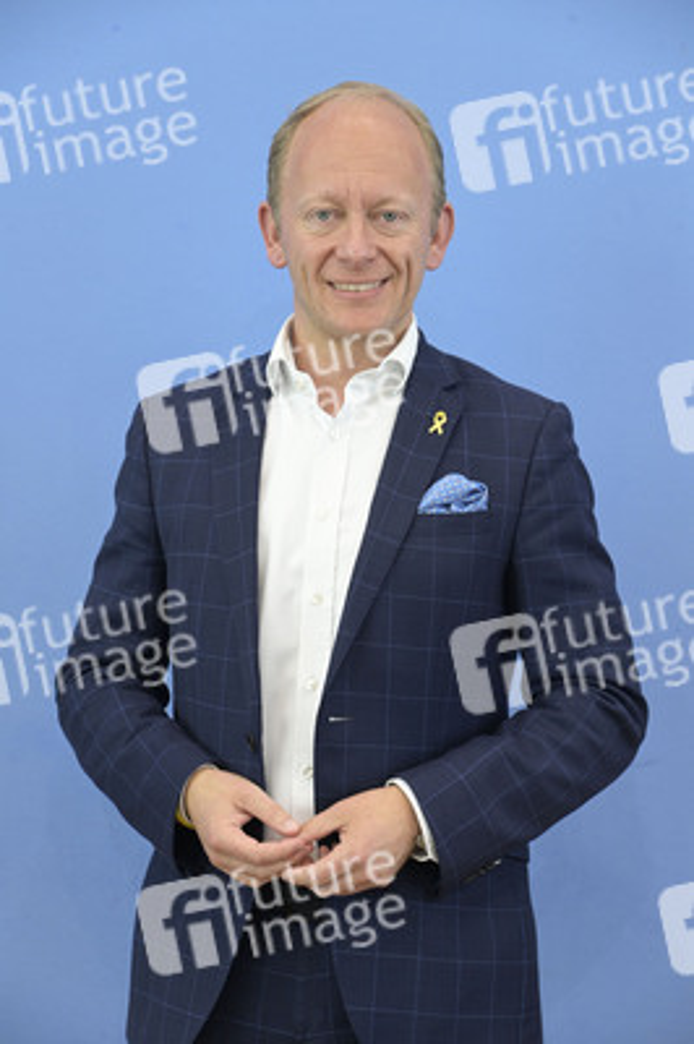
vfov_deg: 24.8
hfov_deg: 16.6
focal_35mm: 82
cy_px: 522
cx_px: 347
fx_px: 2375
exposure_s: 1/400
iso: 4000
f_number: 5.6
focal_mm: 82
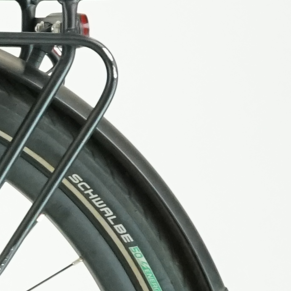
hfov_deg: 4.4
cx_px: -905
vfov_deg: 4.9
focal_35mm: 361
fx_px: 3433
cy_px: 111
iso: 2500
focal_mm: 49
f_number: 5.6
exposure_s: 1/200
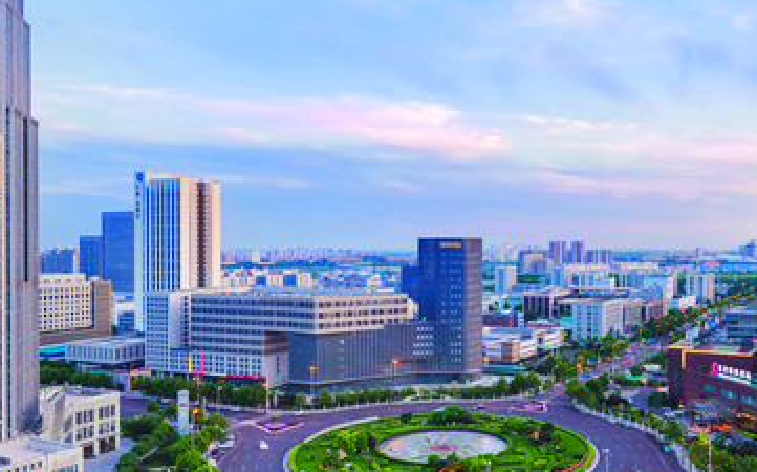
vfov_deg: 37.2
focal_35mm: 34
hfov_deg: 55.7
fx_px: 701
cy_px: 254
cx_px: 499
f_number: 9
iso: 50
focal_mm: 17
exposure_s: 1/3
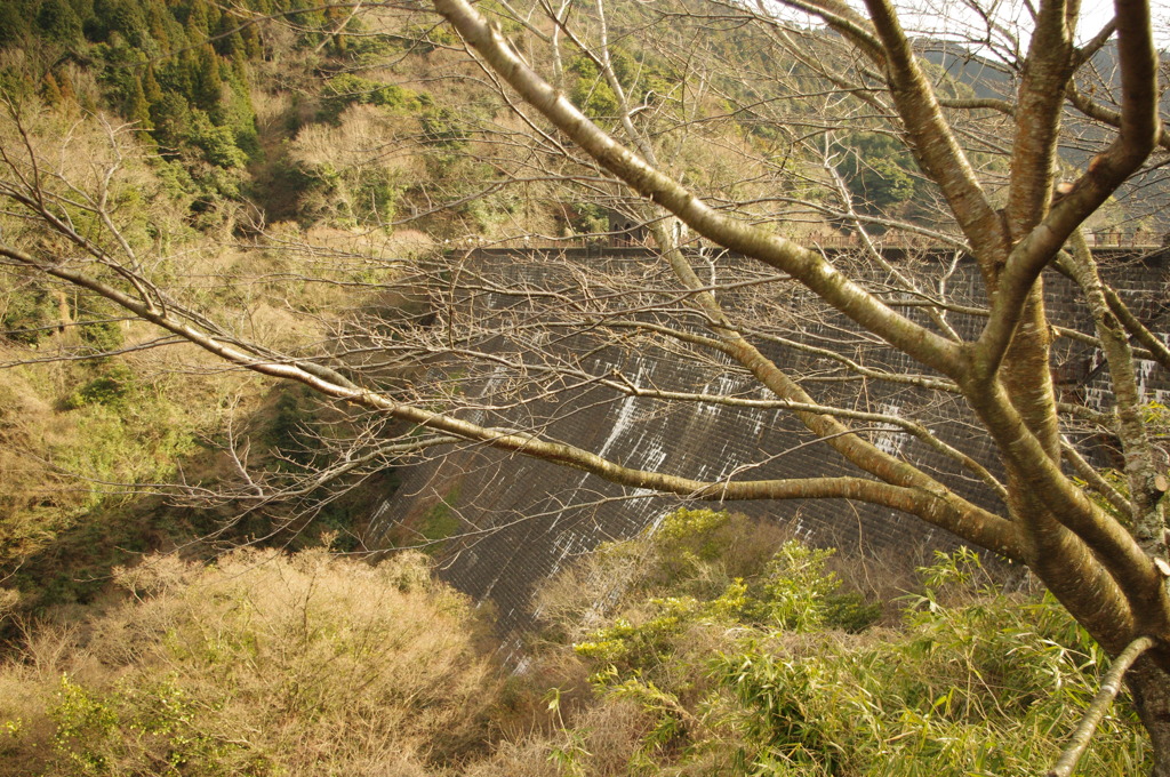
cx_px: 585
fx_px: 1104
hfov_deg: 55.9
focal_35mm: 34
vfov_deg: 38.8
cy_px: 388
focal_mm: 23.13
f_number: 4
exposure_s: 1/1250
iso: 800
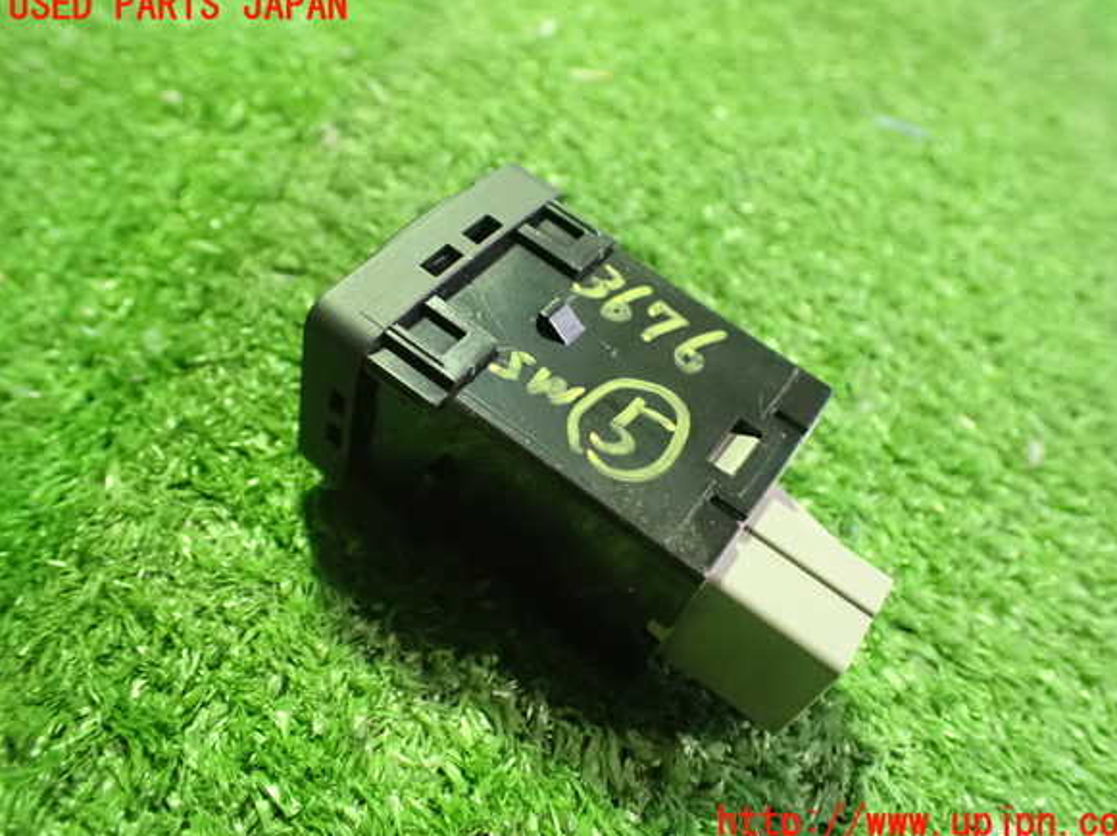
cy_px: 415
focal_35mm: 31
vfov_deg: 45.4
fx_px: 1000
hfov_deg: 58.4
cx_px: 575
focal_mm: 5.4
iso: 1600
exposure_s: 1/30
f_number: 2.3
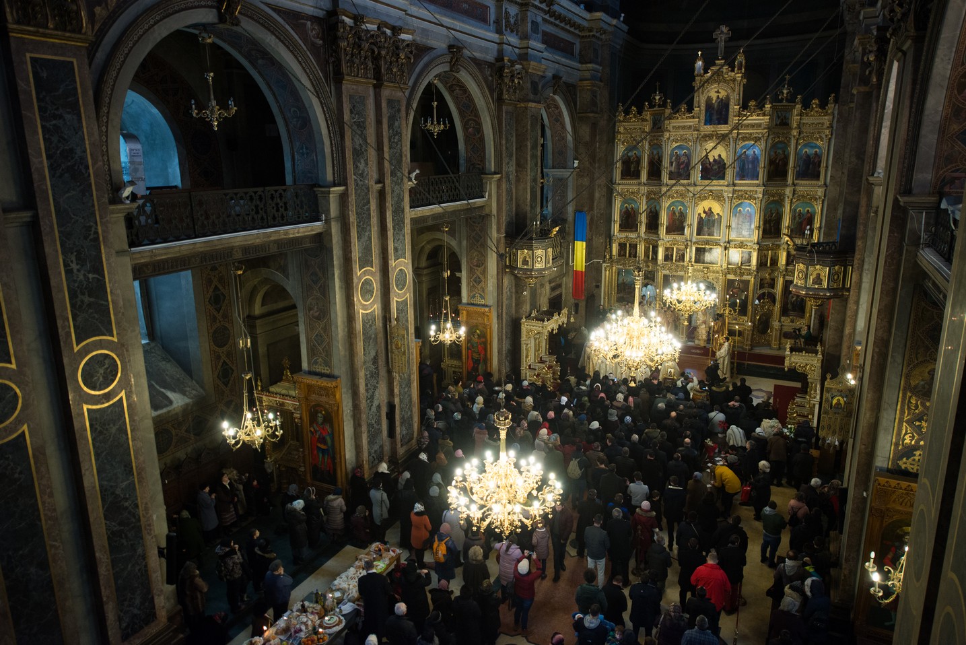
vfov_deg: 53.2
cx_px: 483
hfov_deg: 73.7
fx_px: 644
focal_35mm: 24
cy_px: 322
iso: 1250
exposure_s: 1/60
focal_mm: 24
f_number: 2.8
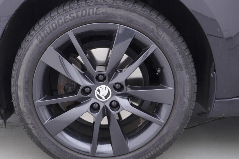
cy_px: 91
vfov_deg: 29.2
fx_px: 305
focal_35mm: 46
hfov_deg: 42.6
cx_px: 98
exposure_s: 1/40
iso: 125
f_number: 2.8
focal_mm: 24
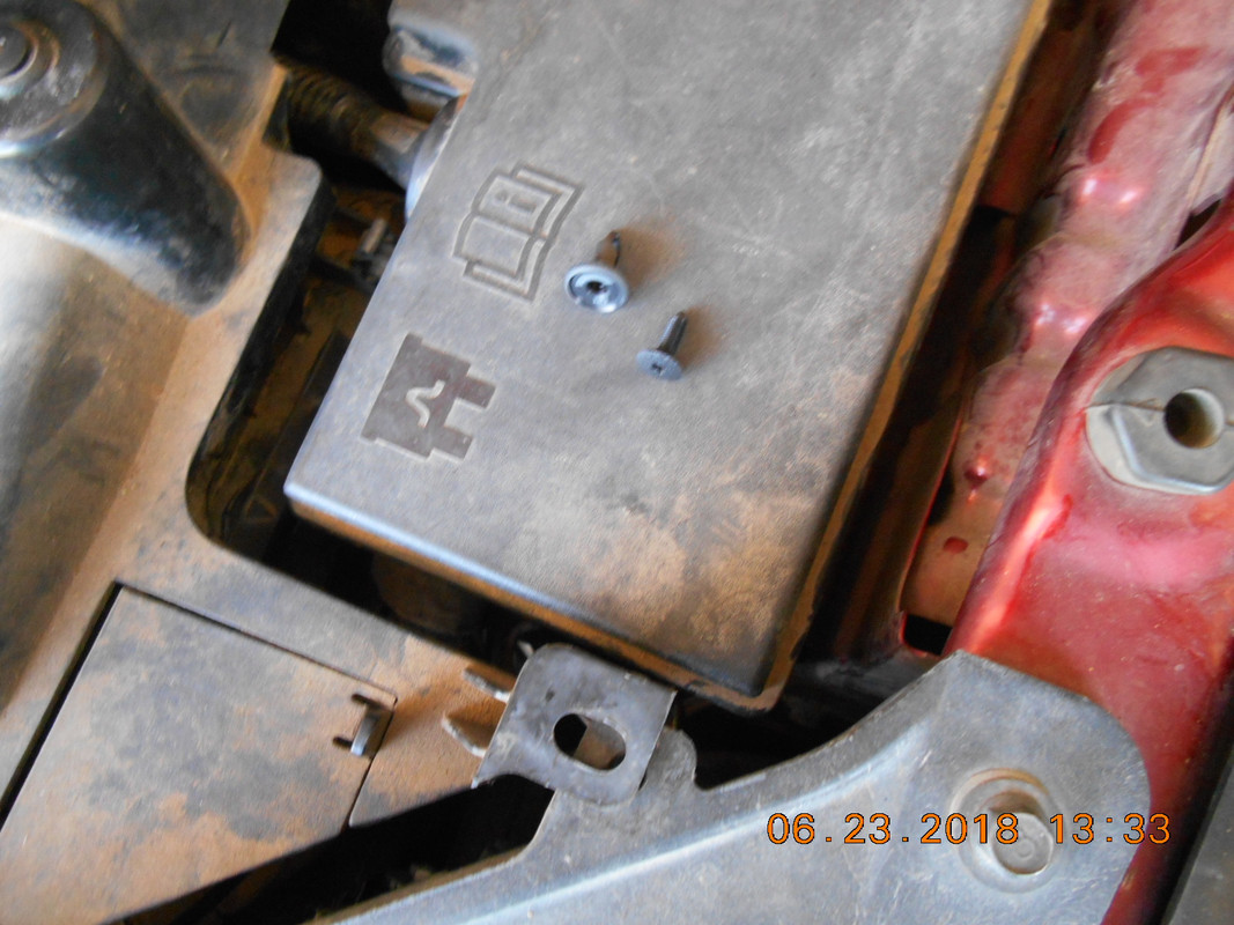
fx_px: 927
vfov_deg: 53.1
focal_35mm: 26
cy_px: 462
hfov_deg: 67.3
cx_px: 617
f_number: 3.4
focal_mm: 4.7
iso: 400
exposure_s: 1/25
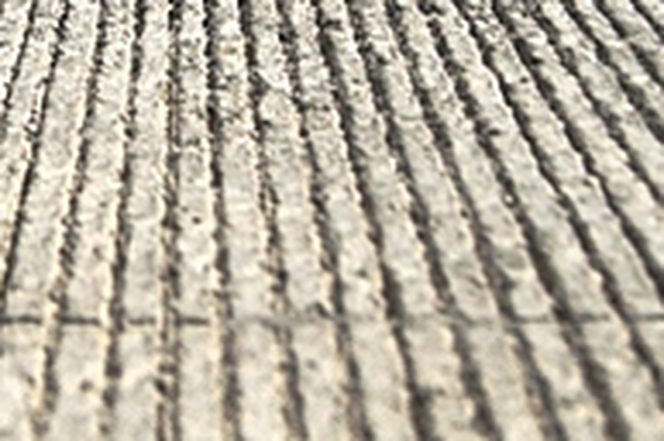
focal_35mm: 149
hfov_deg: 13.7
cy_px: -150
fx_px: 2744
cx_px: 93
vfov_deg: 9.0
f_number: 4.5
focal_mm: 30
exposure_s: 1/160
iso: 100
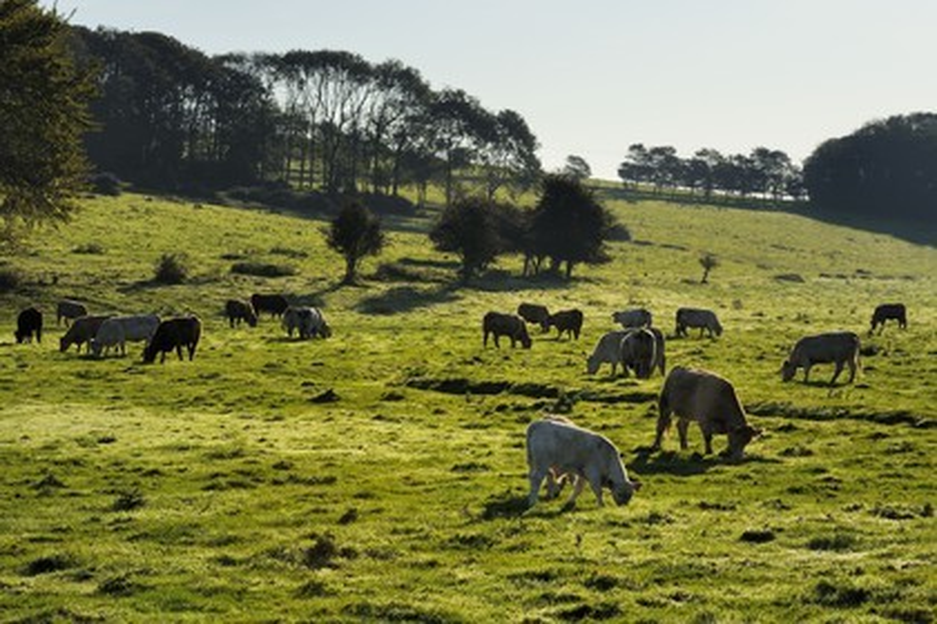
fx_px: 2551
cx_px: 468
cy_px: 312
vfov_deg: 14.0
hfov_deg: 20.8
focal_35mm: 98
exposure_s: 1/250
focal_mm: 98
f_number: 14
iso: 200
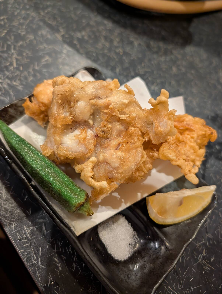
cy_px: 147
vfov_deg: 71.5
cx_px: 111
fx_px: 205
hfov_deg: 56.9
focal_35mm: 24
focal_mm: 6.9
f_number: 1.68
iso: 697
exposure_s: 1/100
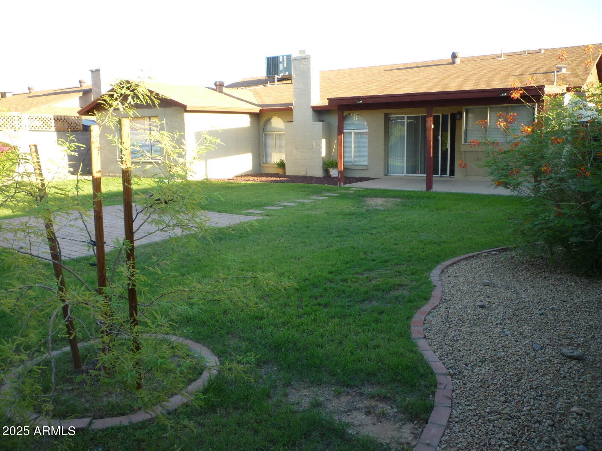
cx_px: 301
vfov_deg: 48.2
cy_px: 226
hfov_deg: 61.7
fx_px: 504
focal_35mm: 29
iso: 80
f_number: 3.3
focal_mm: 5.2
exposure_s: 1/80
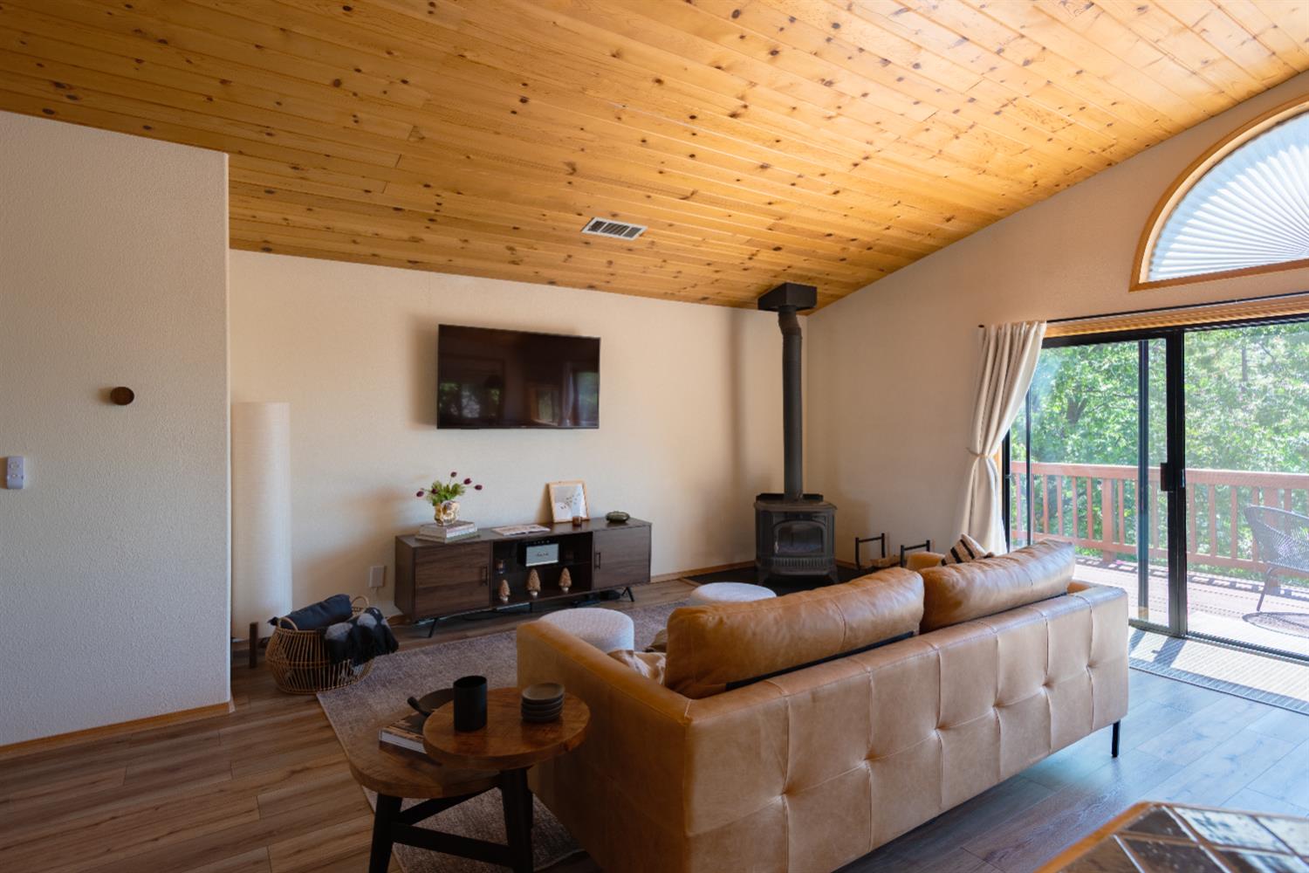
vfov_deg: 64.6
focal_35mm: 19
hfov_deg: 86.9
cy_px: 436
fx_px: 691
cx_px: 654
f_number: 6.3
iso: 320
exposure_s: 1/250
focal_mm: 19
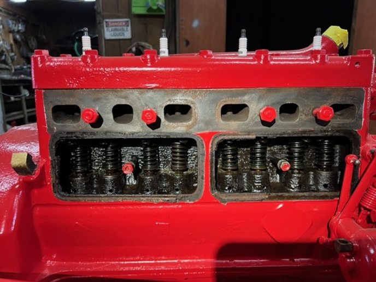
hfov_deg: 67.3
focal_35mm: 26
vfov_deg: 53.1
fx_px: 282
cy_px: 141
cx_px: 188
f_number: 1.5
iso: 125
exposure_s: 1/45
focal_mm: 5.7
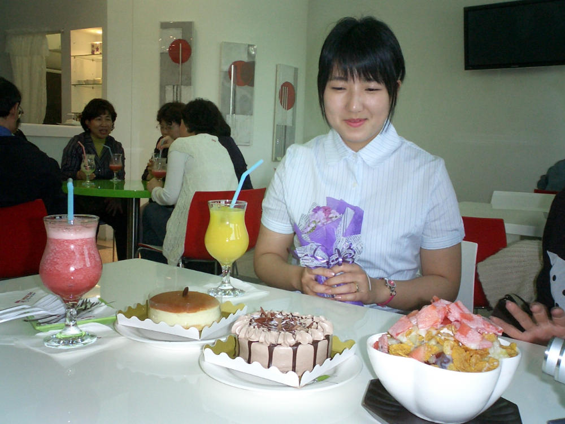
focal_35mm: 37
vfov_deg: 38.7
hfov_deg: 50.1
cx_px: 282
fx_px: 604
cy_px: 212
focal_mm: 5.6
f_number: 3.5
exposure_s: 1/40
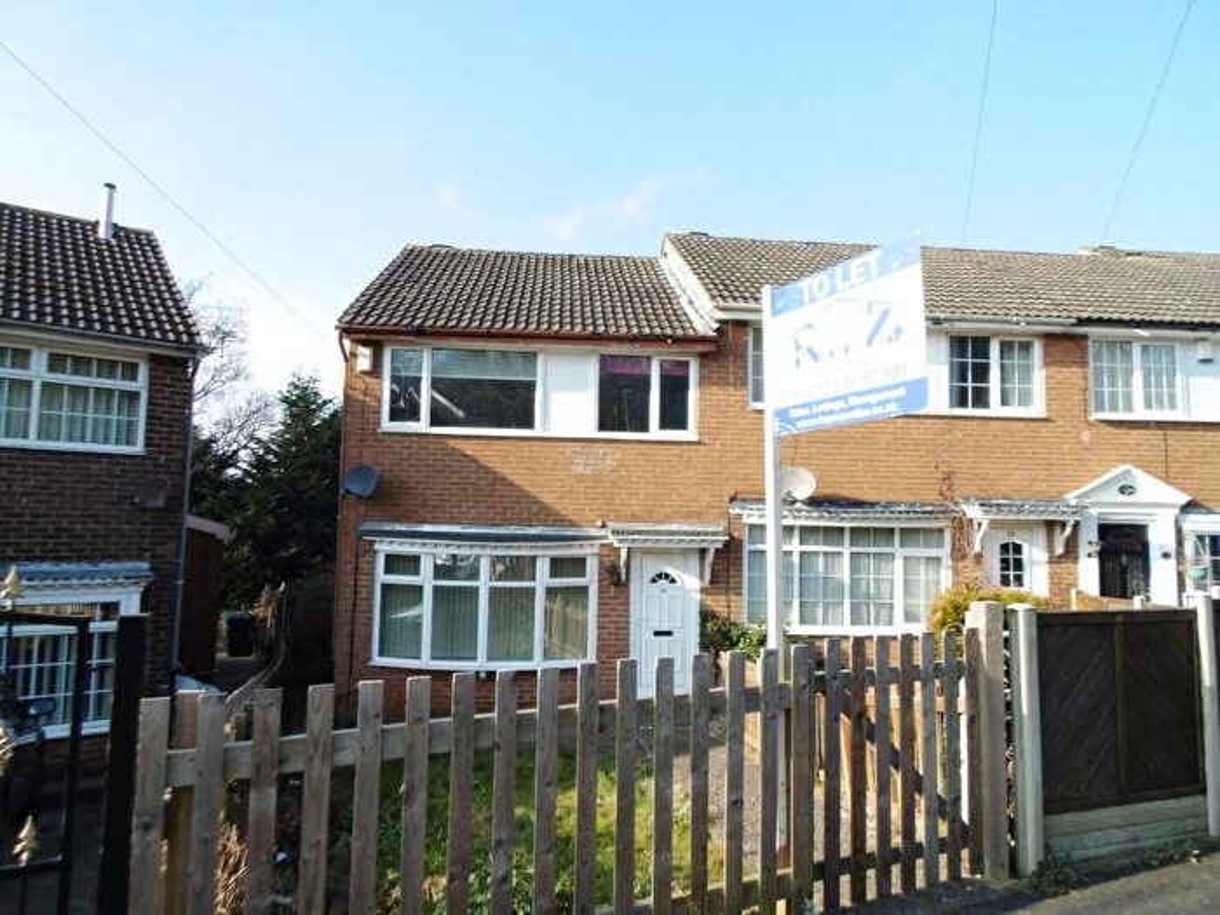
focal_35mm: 22
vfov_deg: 61.1
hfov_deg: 76.4
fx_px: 775
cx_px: 610
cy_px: 458
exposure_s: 1/500
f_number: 3
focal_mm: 4
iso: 100
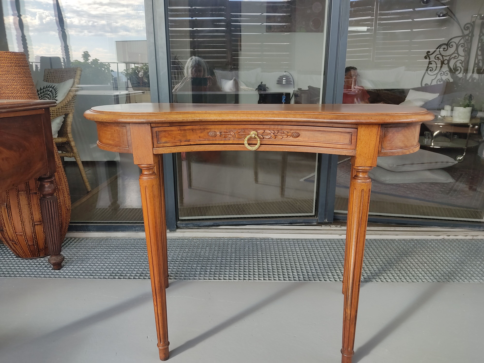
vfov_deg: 53.1
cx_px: 242
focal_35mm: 26
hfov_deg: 67.3
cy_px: 182
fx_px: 364
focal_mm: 4.74
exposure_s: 1/163
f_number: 1.79
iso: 100
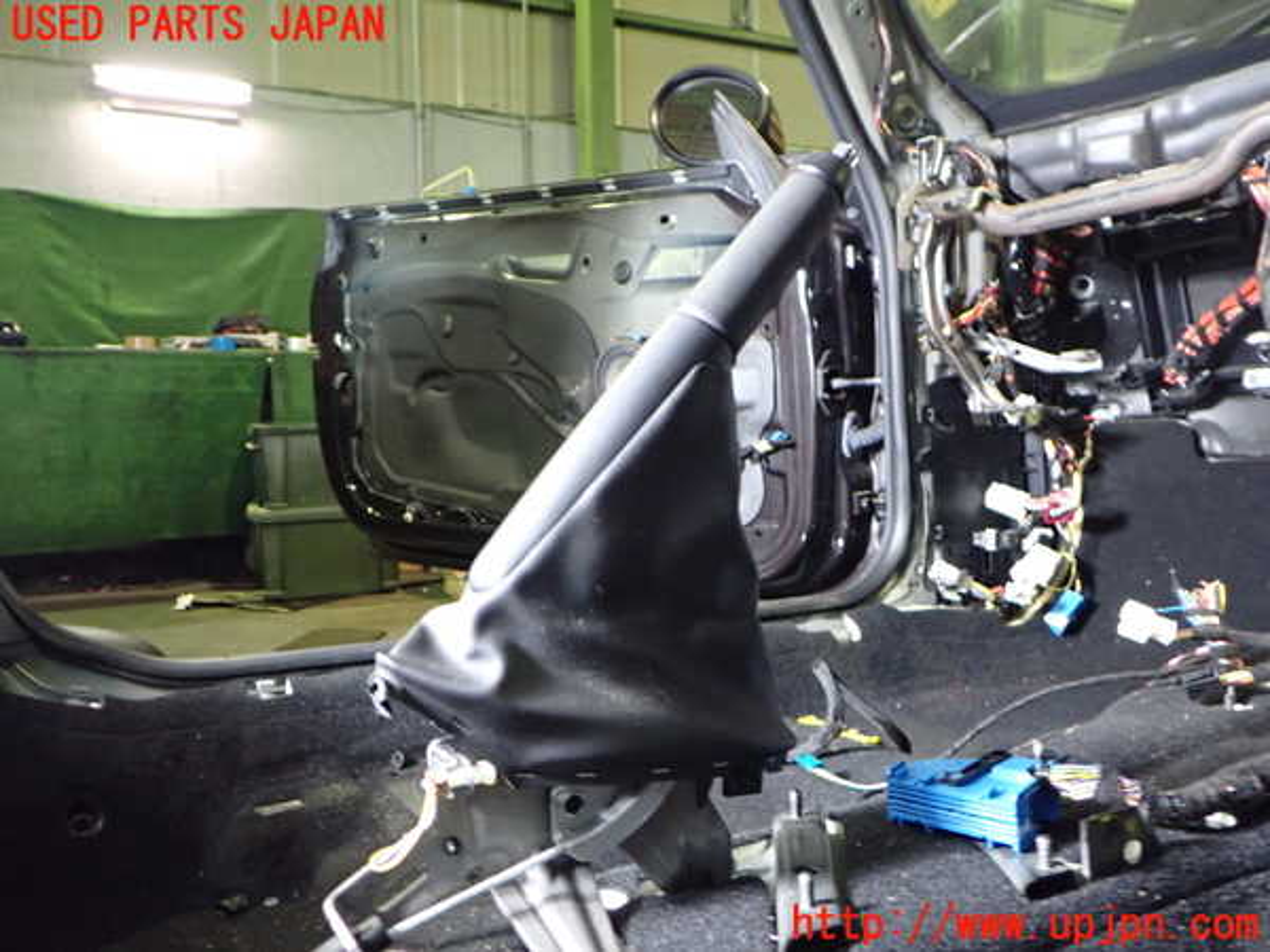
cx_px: 635
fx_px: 1101
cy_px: 476
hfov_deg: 60.0
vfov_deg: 46.8
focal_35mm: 30
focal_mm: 5.4
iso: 800
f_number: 2.3
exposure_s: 1/25
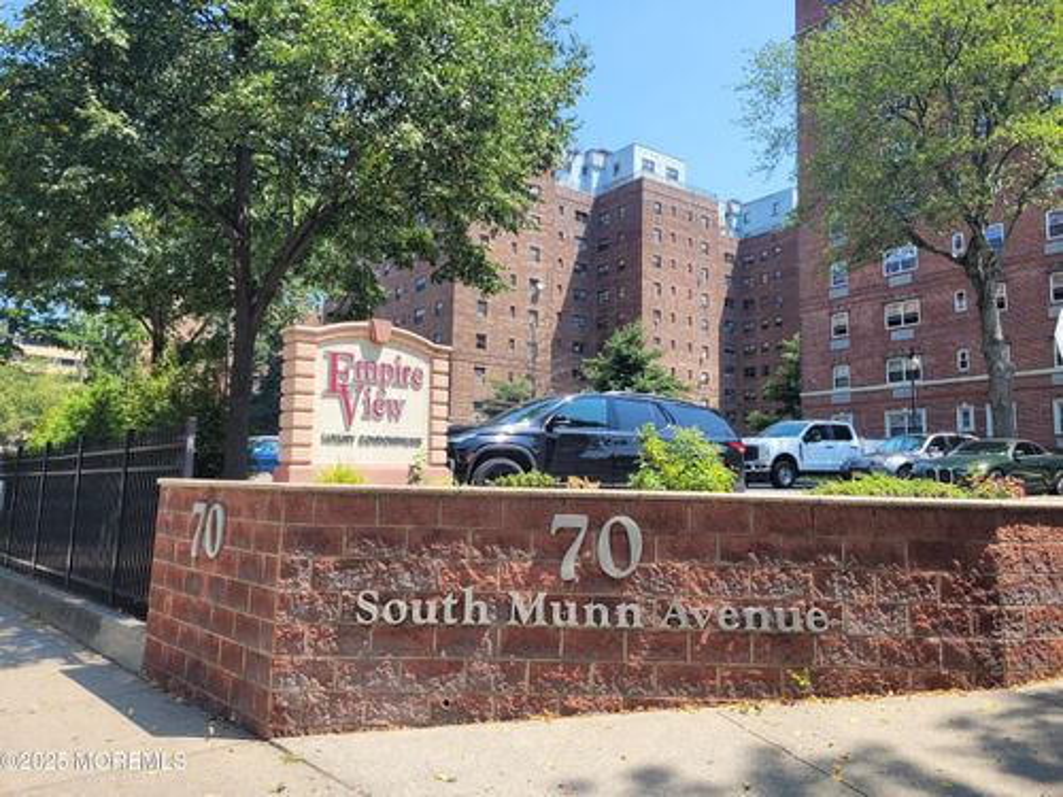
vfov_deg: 53.1
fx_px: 798
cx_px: 532
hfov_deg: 67.3
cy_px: 398
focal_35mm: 26
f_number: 1.8
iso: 40
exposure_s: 1/1070
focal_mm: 5.4
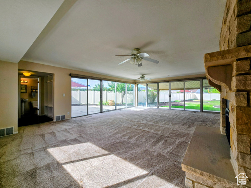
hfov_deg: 106.2
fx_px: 94
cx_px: 126
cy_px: 94
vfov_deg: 89.9
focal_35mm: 13
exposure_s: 1/451
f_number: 2.2
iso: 50
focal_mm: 2.2
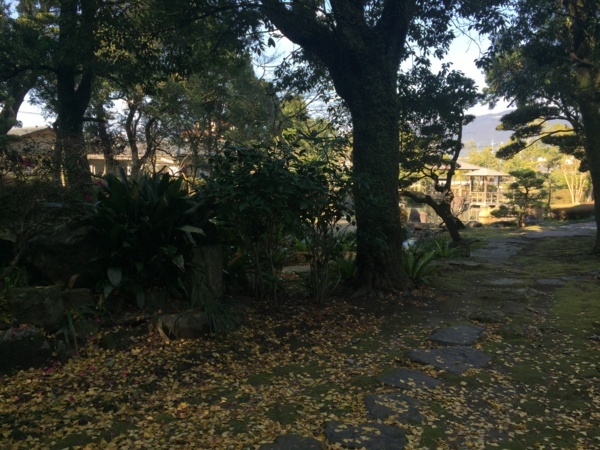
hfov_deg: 61.7
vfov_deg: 48.2
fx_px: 503
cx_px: 300
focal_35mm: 29
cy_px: 225
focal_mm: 4.15
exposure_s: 1/421
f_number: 2.2
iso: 32
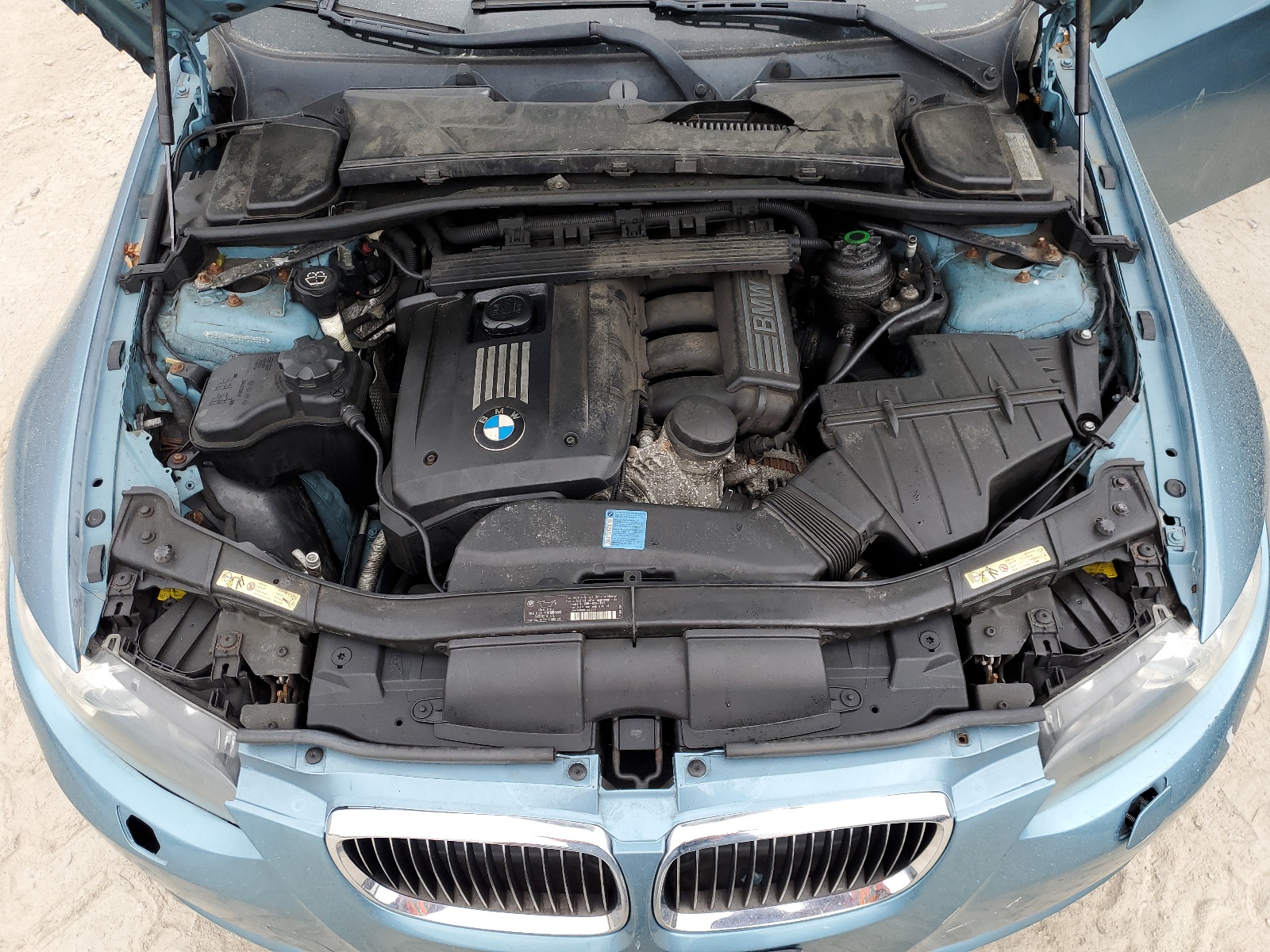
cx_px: 635
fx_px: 954
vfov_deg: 53.1
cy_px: 476
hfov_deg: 67.3
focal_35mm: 26
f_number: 1.5
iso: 50
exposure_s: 1/435
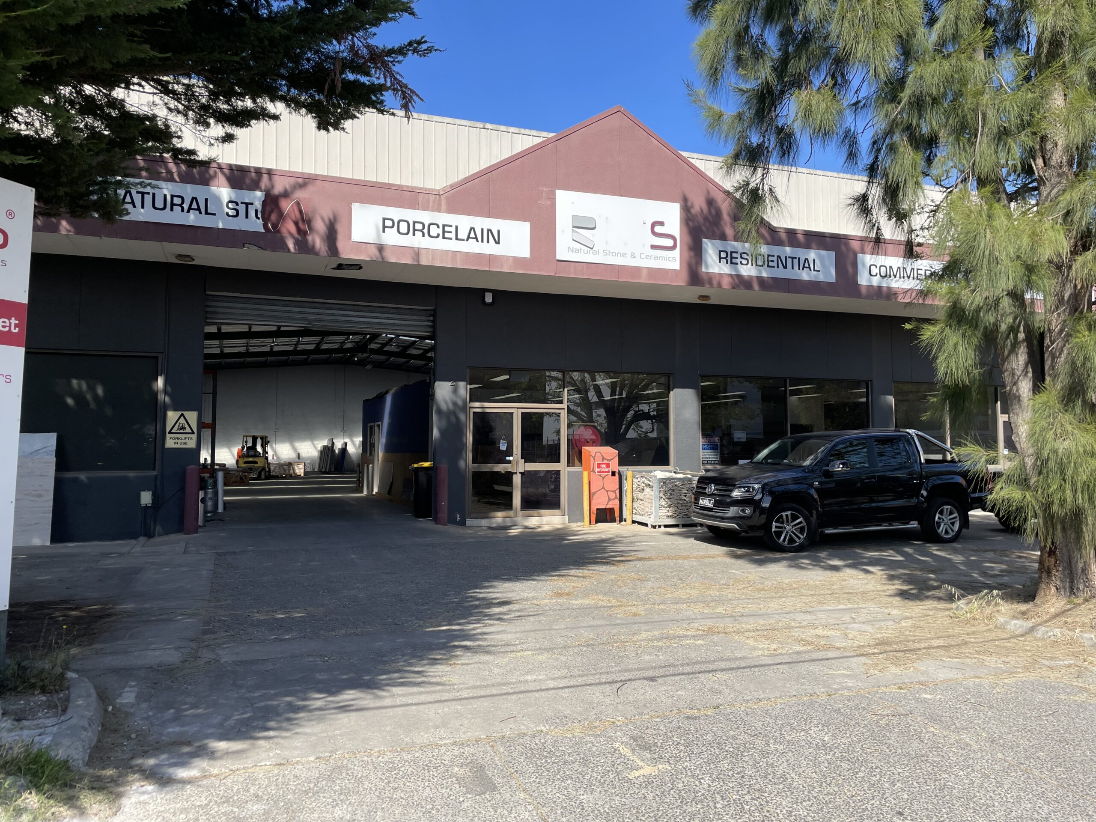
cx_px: 548
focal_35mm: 26
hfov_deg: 67.3
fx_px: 823
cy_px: 411
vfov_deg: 53.1
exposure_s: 1/1949
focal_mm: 4.2
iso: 32
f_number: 1.6
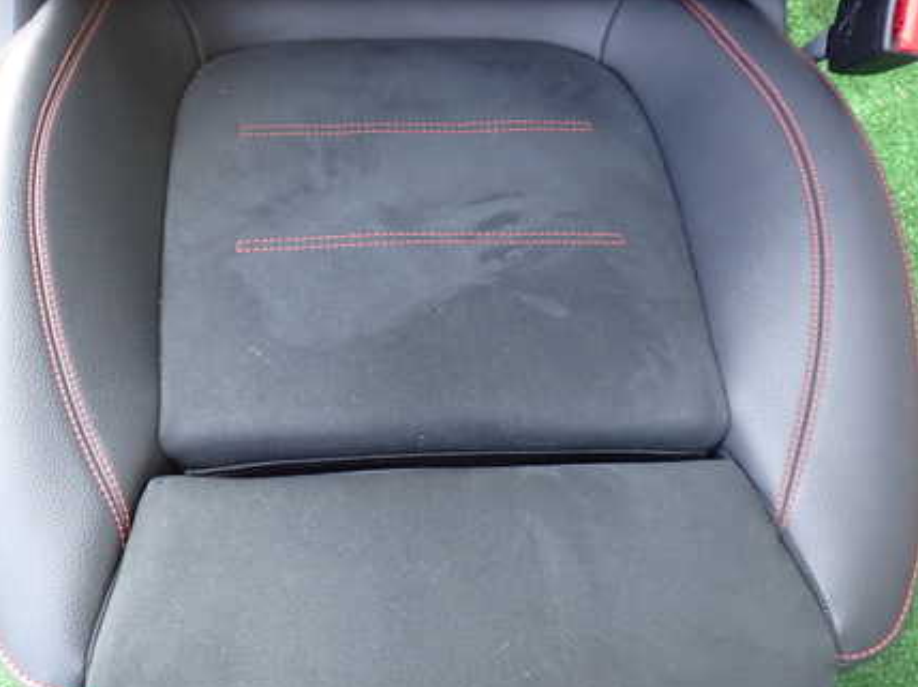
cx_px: 432
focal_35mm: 42
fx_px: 1113
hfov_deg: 44.8
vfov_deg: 34.2
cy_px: 392
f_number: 2.3
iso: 200
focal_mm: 5.4
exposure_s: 1/100
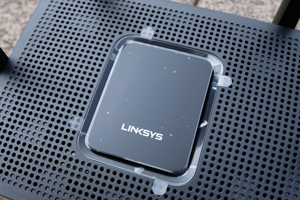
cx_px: 150
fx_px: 317
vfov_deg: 35.1
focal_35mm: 38
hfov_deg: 50.7
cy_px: 100
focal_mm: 25.6
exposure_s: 1/160
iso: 200
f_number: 6.4
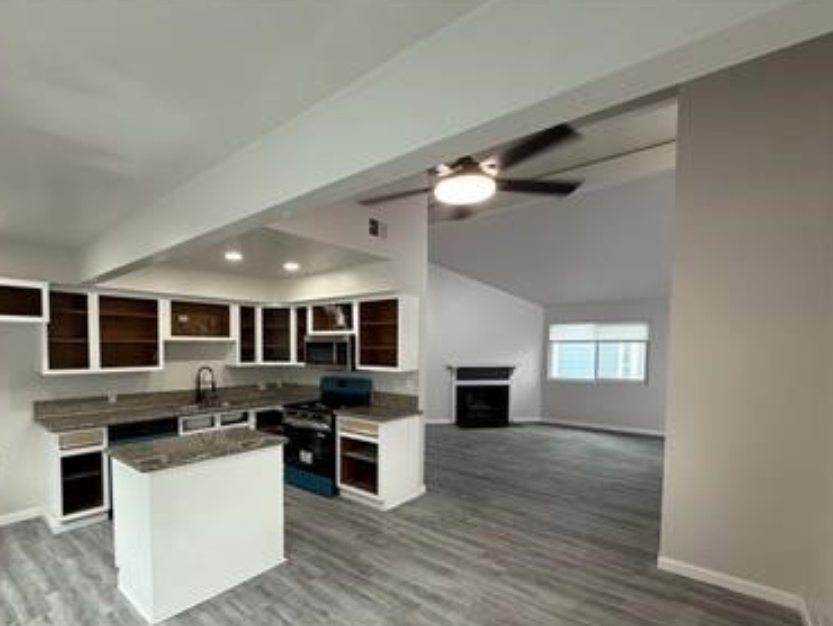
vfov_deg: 74.1
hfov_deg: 90.7
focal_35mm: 17
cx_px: 371
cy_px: 370
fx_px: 409
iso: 160
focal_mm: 2.22
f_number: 2.2
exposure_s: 1/99
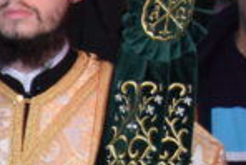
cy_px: 138
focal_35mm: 137
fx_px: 937
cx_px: -349
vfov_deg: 10.0
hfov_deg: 12.0
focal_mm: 18
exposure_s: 1/60
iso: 3200
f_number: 3.5
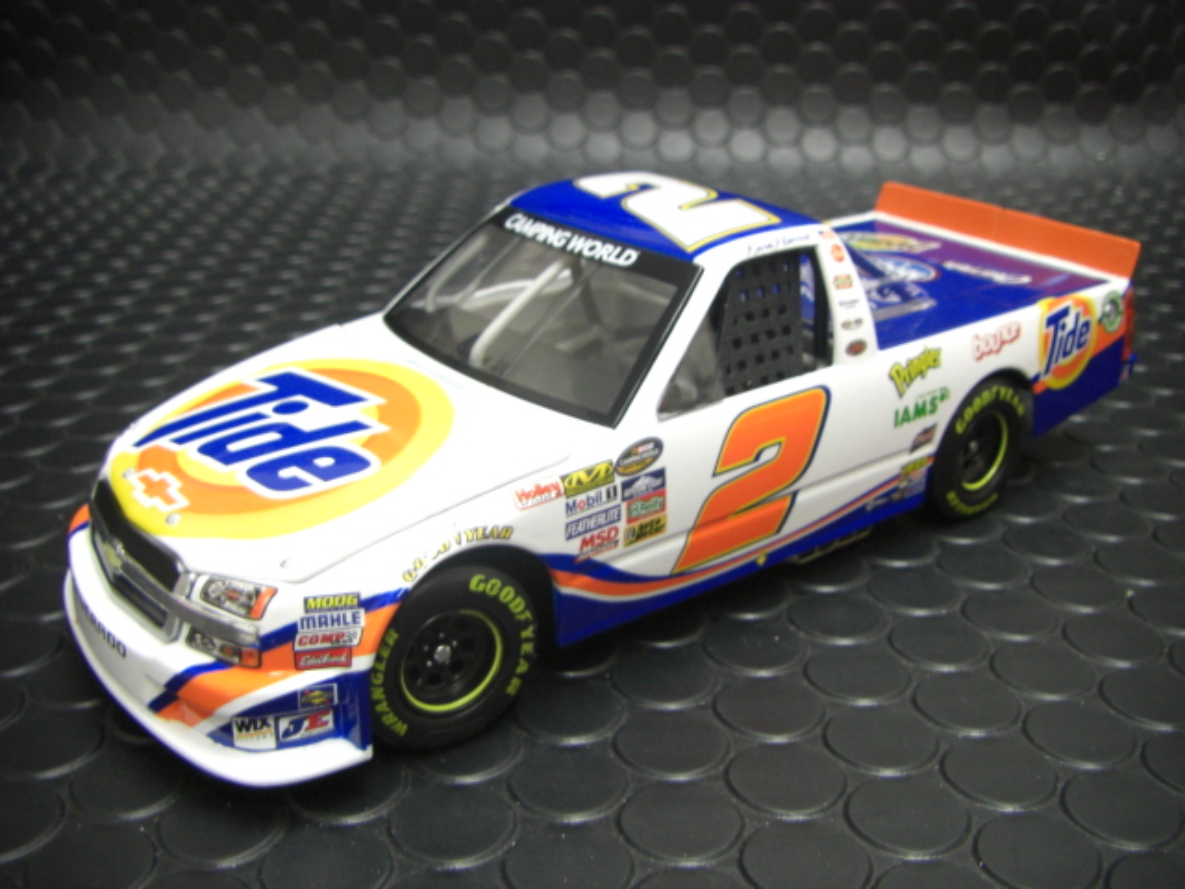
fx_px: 1301
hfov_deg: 49.0
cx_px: 592
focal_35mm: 38
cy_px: 444
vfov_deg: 37.7
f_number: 3.4
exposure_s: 1/15
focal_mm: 6.3
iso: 200
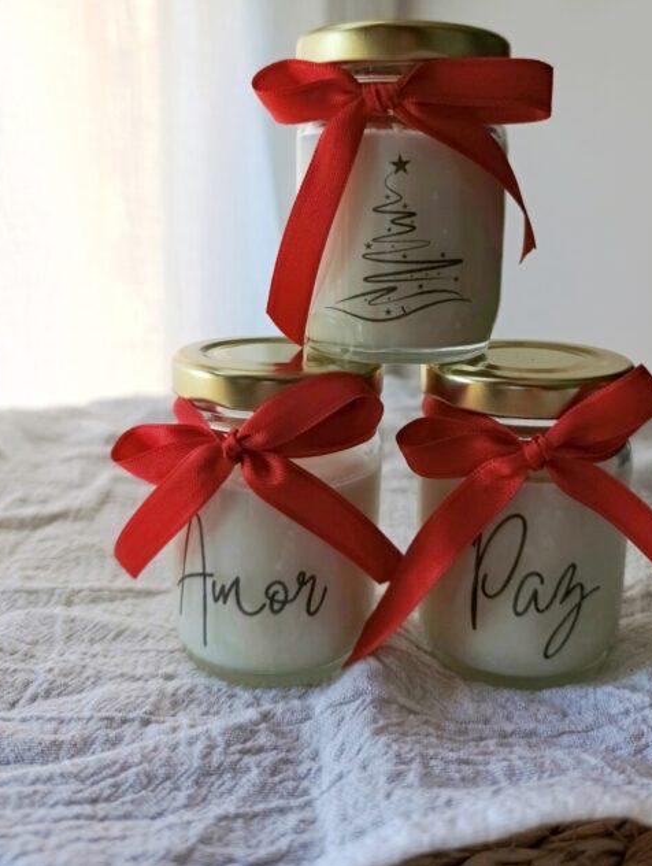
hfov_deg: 48.2
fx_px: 726
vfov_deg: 60.8
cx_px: 379
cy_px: 324
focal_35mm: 29
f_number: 1.6
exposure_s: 1/100
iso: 125
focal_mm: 6.14
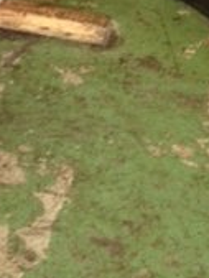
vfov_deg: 15.1
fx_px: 997
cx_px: -51
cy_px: -86
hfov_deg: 11.7
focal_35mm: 124
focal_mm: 4.28
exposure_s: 1/20
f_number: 2.4
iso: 125
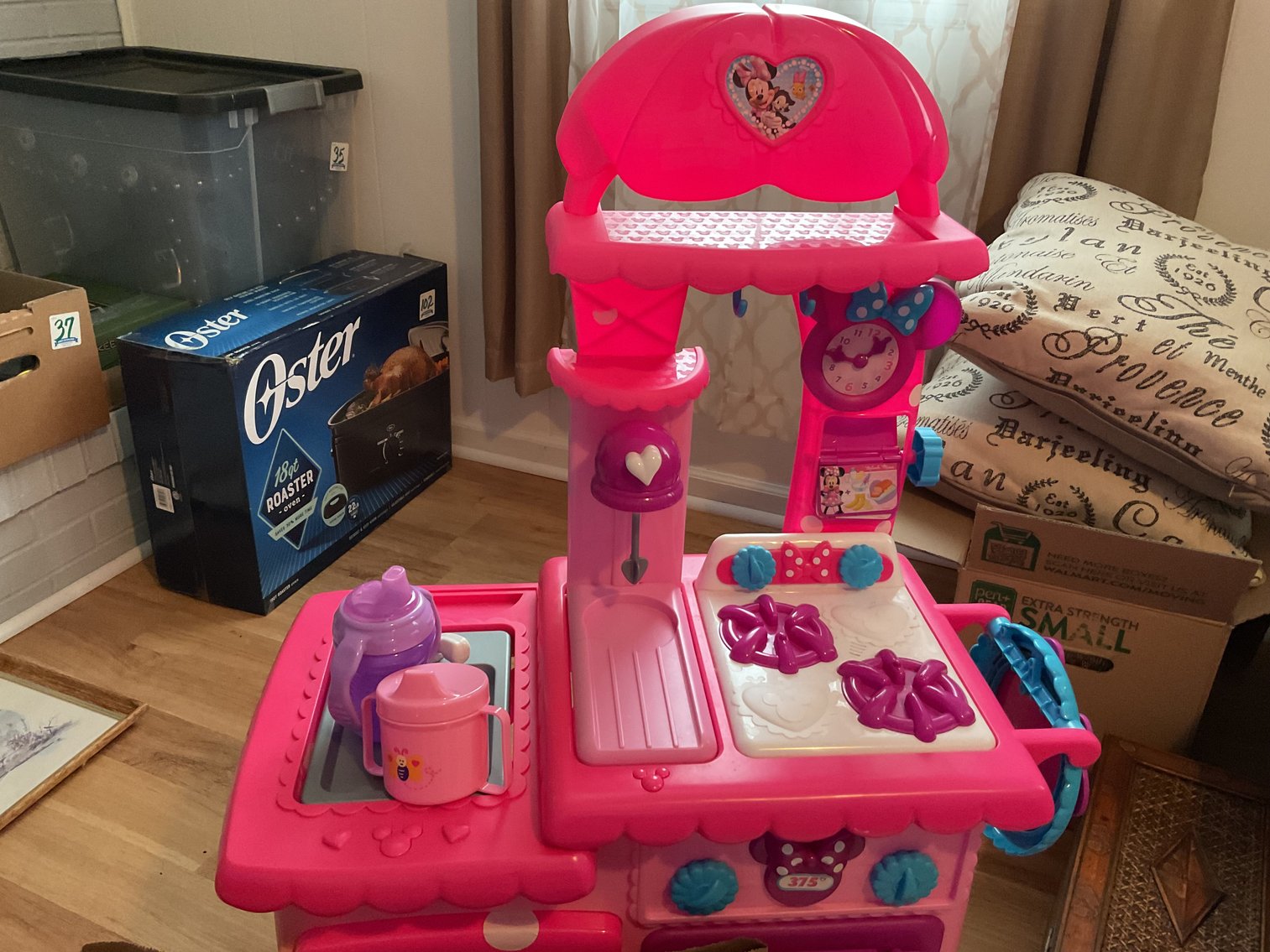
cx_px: 635
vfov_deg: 48.2
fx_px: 1064
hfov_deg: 61.7
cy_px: 476
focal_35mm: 29
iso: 320
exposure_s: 1/40
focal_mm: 3
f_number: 1.8
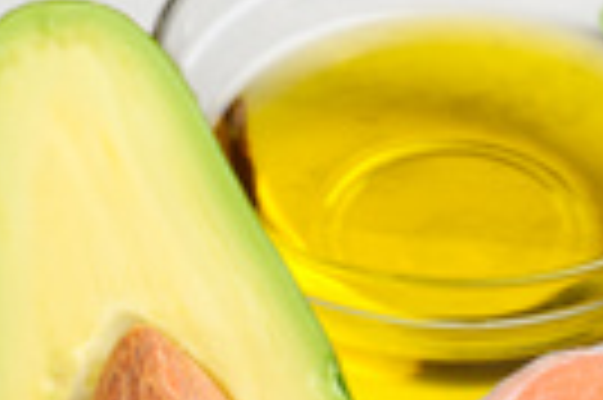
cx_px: 328
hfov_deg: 6.0
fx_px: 5755
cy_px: 575
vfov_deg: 4.0
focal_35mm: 344
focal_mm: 72
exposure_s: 1/160
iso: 100
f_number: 5.6
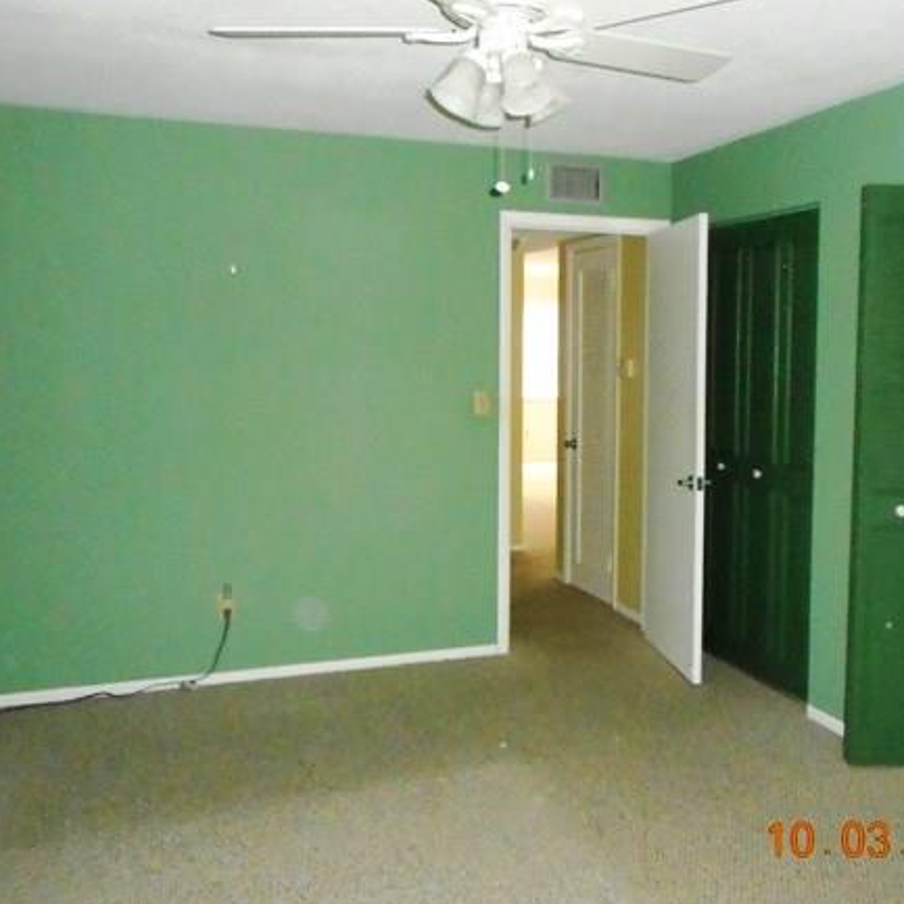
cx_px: 544
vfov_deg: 48.4
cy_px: 418
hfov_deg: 48.2
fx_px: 1005
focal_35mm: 34
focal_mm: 4.5
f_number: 3.7
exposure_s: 1/25
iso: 1600
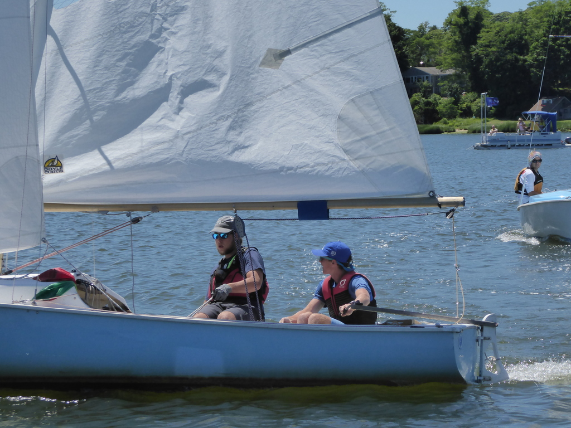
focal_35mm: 150
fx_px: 2474
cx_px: 286
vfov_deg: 9.9
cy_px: 214
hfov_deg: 13.2
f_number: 5.3
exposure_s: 1/800
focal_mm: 24.2
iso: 160
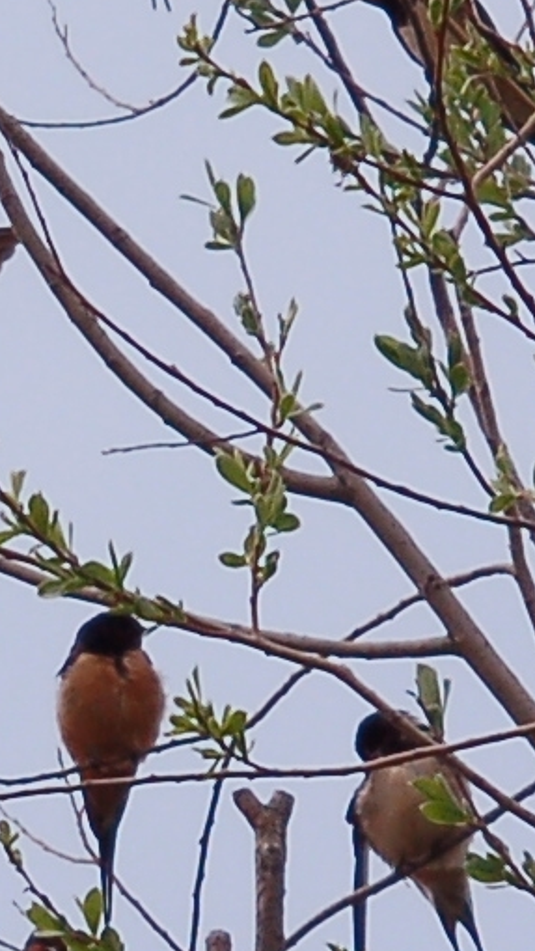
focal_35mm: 1253
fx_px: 31590
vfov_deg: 1.7
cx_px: -218
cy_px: 198
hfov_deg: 1.0
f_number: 5.6
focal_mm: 250
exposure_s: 1/2000
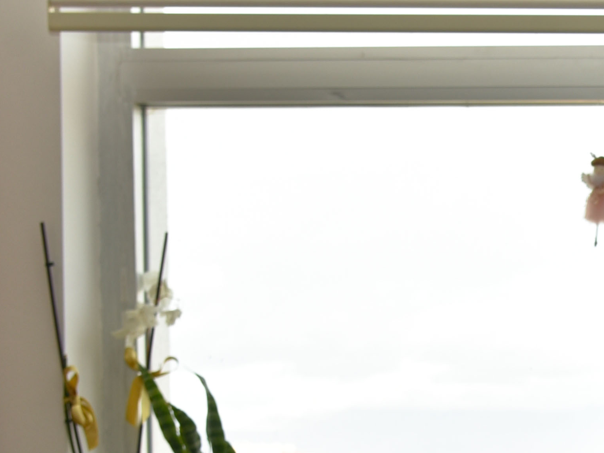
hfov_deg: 15.6
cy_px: 596
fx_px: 2042
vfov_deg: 12.3
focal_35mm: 117
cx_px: 877
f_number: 5.6
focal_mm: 31
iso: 140
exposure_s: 1/125
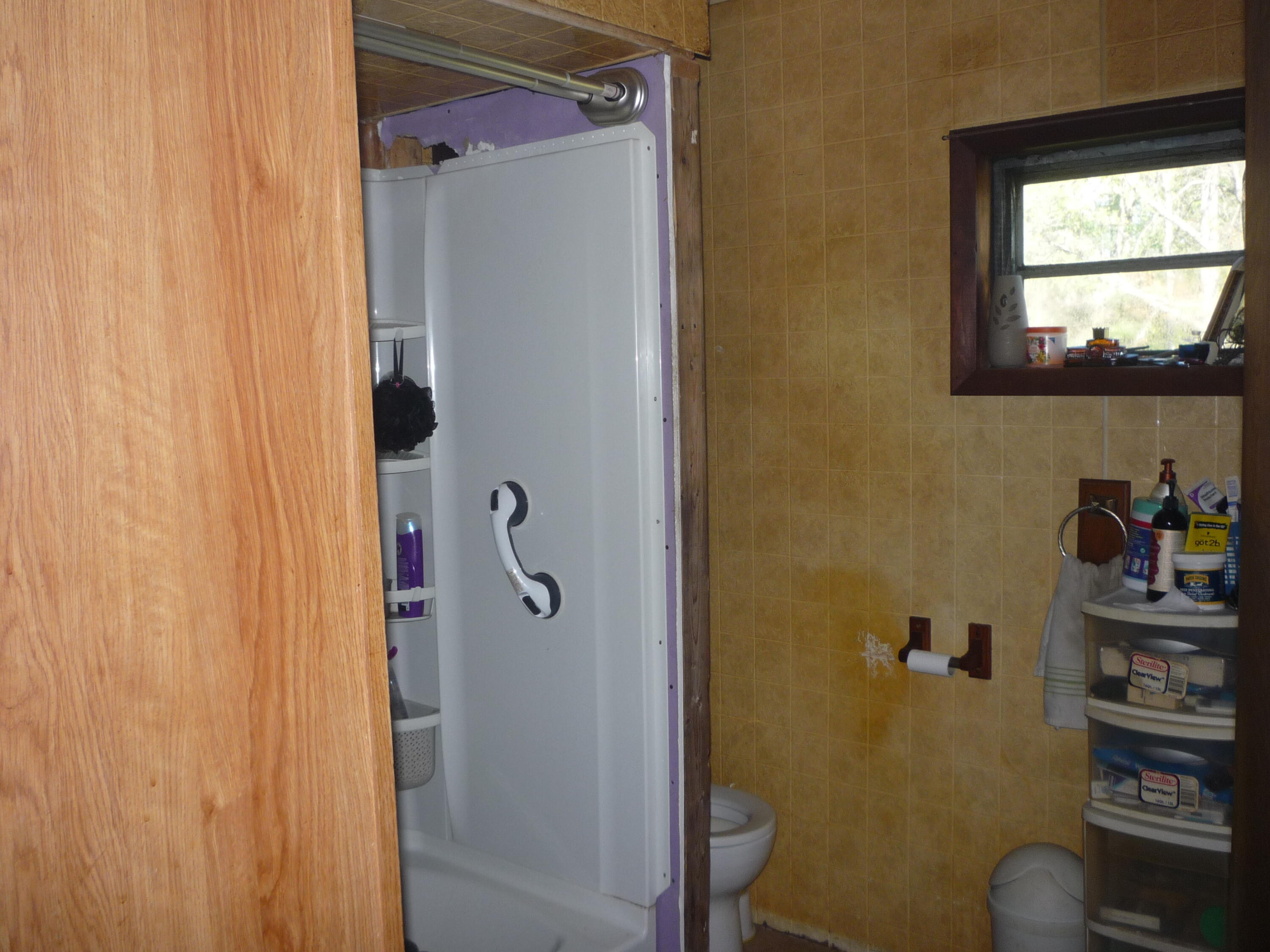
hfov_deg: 56.8
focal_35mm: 32
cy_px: 476
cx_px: 635
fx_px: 1174
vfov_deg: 44.2
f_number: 3.3
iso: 100
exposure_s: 1/30
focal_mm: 5.2
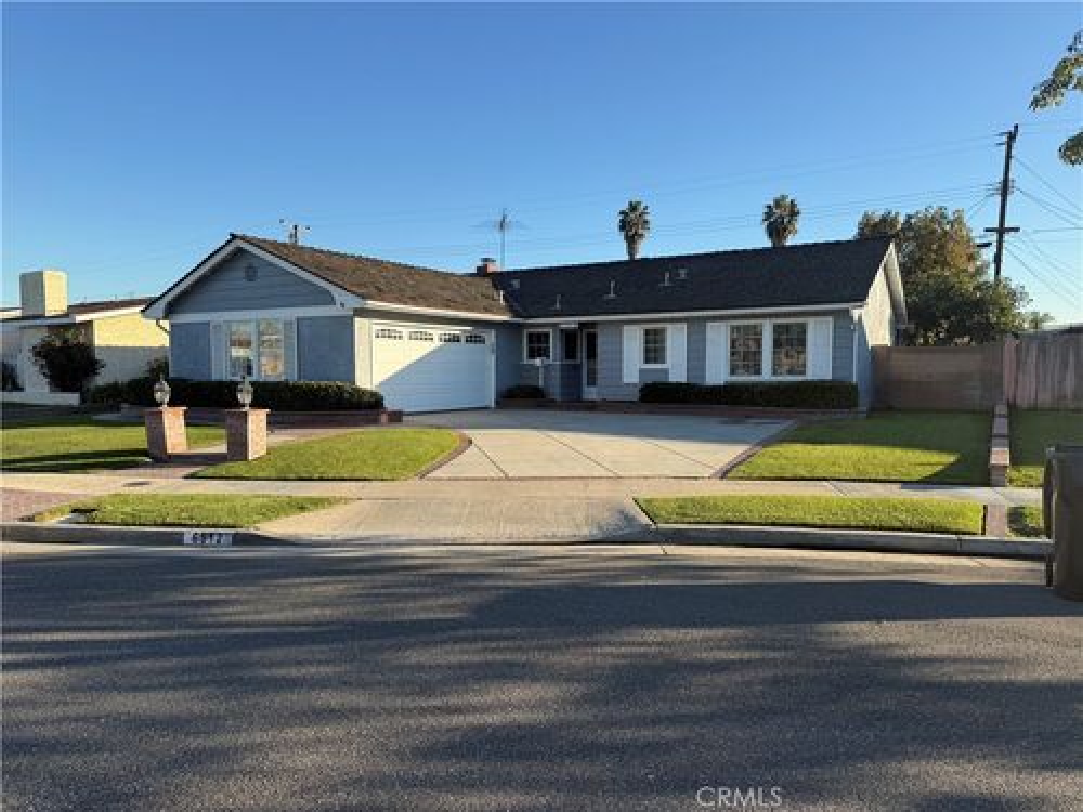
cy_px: 406
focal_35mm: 24
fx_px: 751
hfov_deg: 71.6
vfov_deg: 56.8
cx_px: 542
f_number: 1.78
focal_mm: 6.76
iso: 80
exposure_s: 1/2703
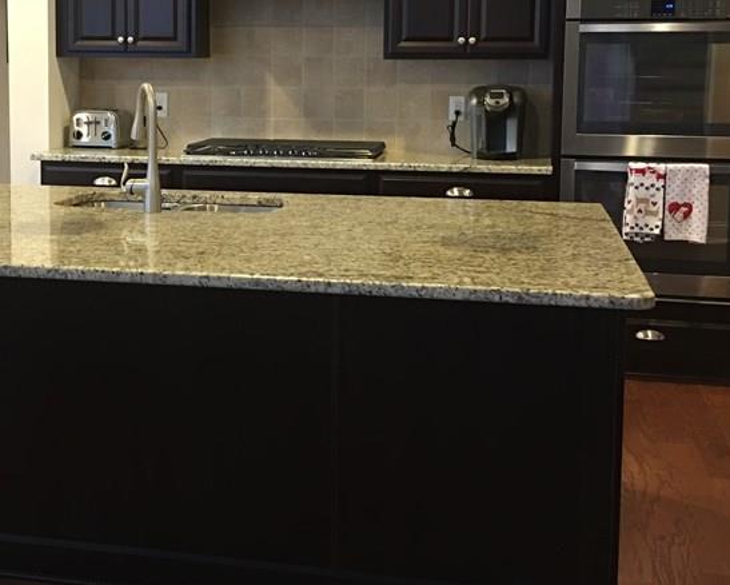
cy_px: 170
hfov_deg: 35.0
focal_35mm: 53
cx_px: 235
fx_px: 1145
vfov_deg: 28.3
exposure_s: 1/4
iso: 50
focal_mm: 4.15
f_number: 2.2
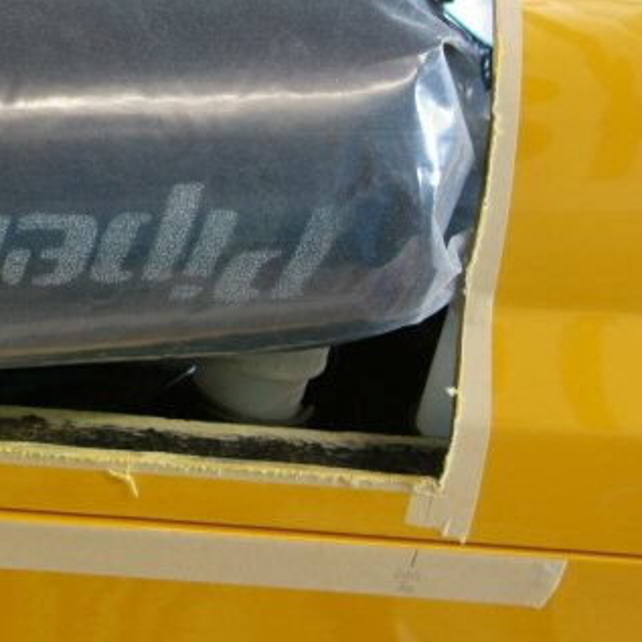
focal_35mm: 75
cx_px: -158
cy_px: 123
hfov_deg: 21.2
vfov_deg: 22.7
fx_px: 1574
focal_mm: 10.4
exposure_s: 1/30
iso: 125
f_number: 1.8
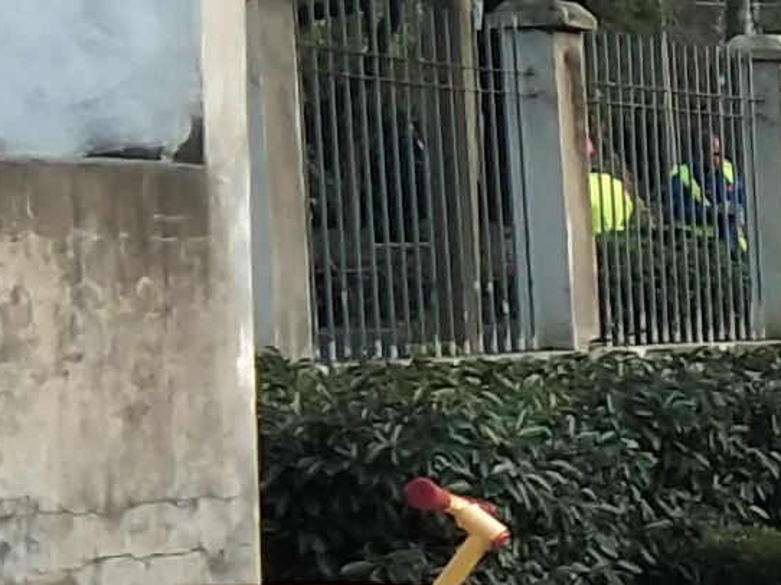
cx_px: 2195
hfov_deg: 7.5
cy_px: 853
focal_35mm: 238
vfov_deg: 6.2
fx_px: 5367
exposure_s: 1/215
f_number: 2.2
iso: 50
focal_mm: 3.69
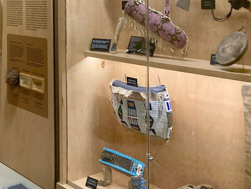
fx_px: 399
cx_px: 20
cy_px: 14
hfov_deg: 32.9
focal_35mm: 55
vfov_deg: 25.6
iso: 500
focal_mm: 3.99
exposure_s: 1/27
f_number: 1.8
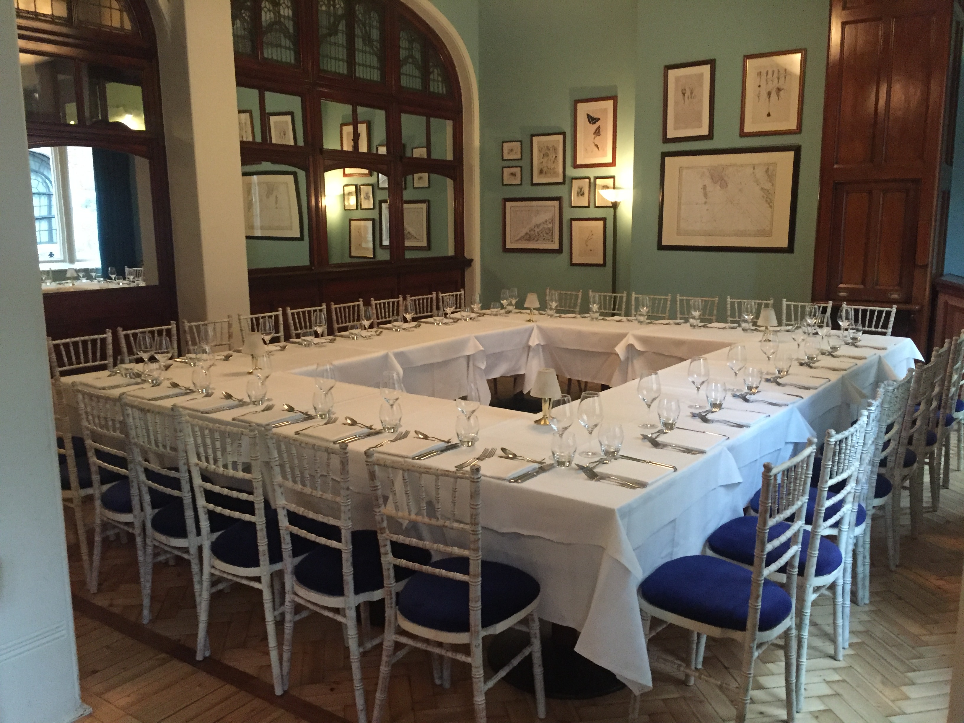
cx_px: 482
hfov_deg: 61.7
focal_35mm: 29
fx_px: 808
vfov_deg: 48.2
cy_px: 362
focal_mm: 4.15
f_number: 2.2
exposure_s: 1/17
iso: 320
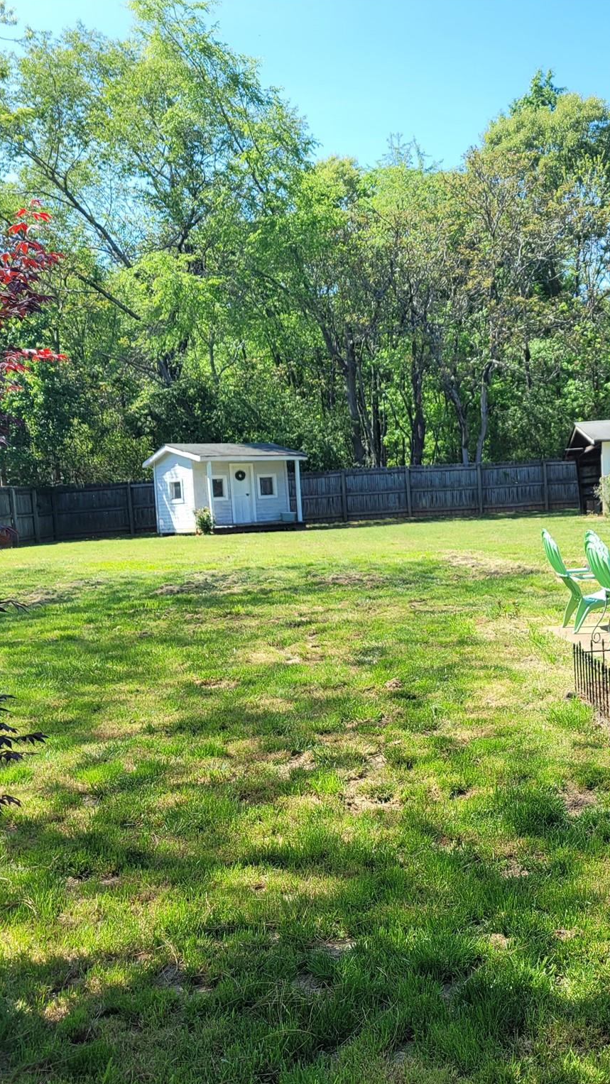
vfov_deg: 52.8
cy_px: 540
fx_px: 1093
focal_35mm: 38
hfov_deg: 29.6
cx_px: 574
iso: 40
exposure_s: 1/775
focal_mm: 5.4
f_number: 1.8
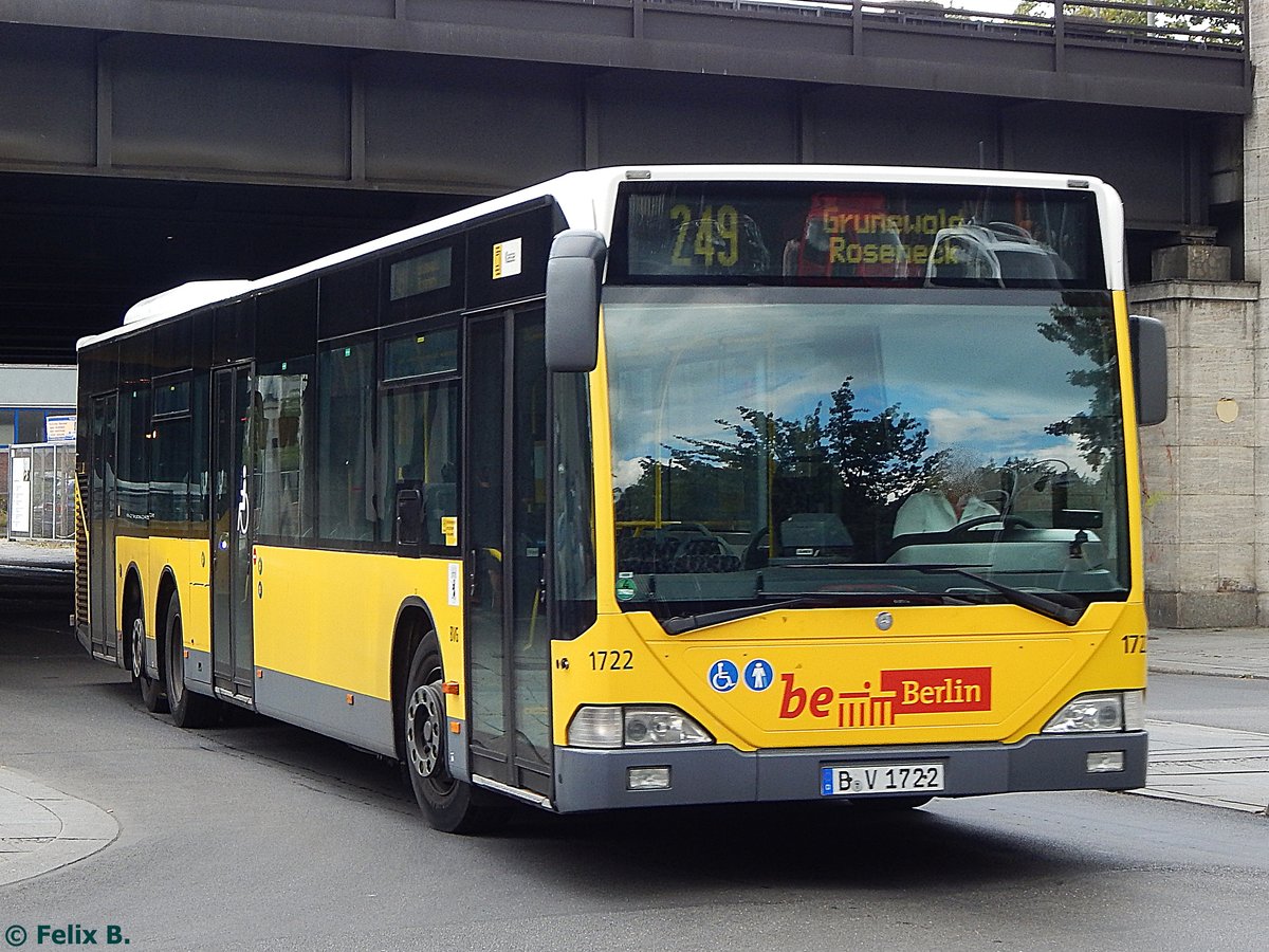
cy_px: 476
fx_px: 2529
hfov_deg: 28.2
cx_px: 634
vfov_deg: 21.3
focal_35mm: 69
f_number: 4.1
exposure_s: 1/200
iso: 125
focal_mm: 12.3
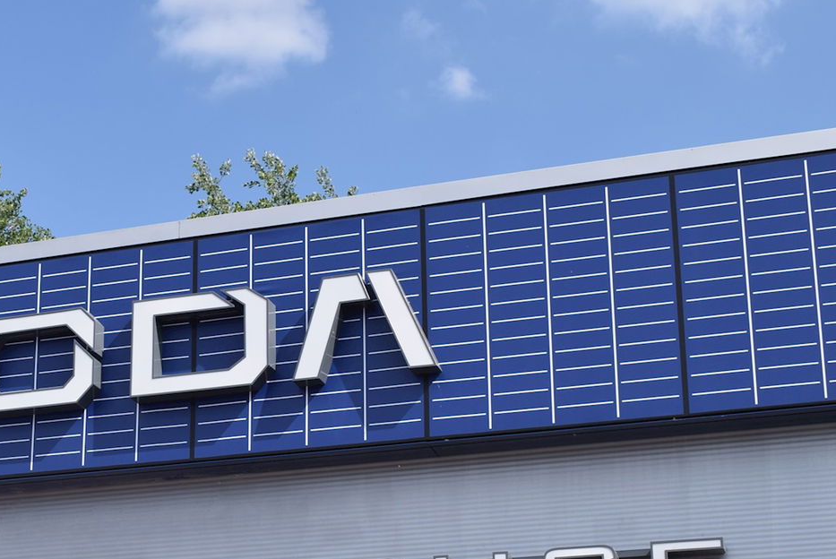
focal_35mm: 72
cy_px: 478
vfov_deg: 18.7
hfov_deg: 27.5
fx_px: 1674
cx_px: 177
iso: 100
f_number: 9
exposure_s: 1/200
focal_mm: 28
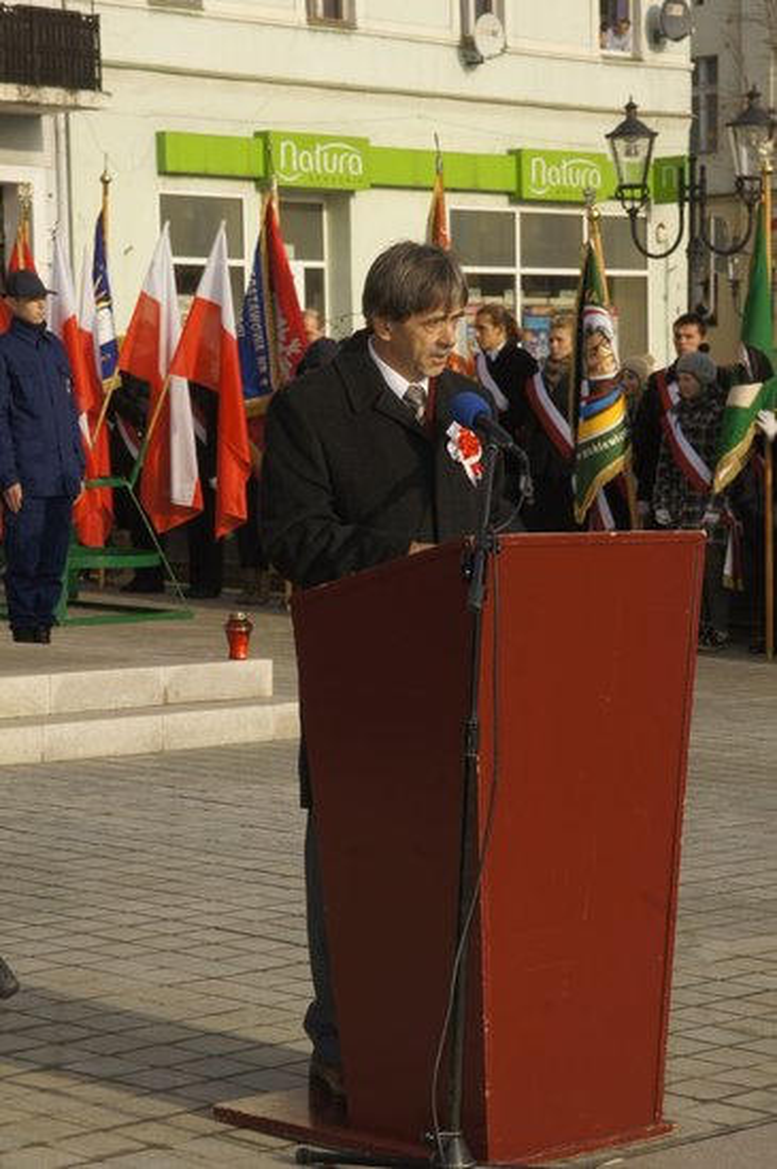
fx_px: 3406
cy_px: 584
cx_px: 388
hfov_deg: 13.0
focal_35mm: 105
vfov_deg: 19.5
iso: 200
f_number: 16
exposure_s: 1/160
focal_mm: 70
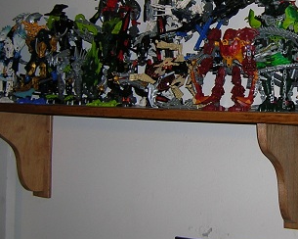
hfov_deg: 24.4
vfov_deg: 19.9
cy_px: 34
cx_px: 264
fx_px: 670
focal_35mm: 76
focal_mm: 5.7
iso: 50
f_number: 2.9
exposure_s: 1/60.1
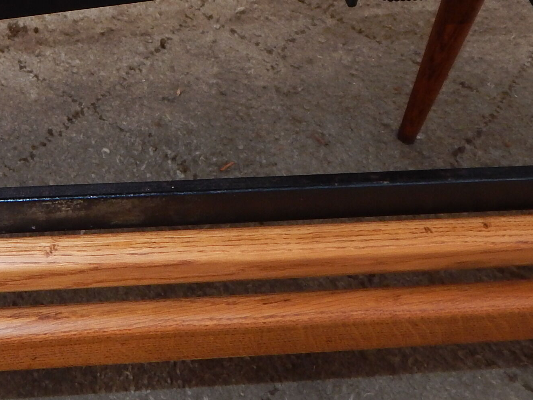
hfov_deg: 26.9
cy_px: -67
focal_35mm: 69
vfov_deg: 20.1
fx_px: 1062
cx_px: 29
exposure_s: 1/30
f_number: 3.2
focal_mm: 5.1
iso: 200
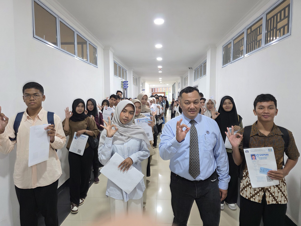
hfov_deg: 73.9
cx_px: 150
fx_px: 200
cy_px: 113
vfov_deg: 58.9
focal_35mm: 23
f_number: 1.7
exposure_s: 1/67
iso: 320
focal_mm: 6.3
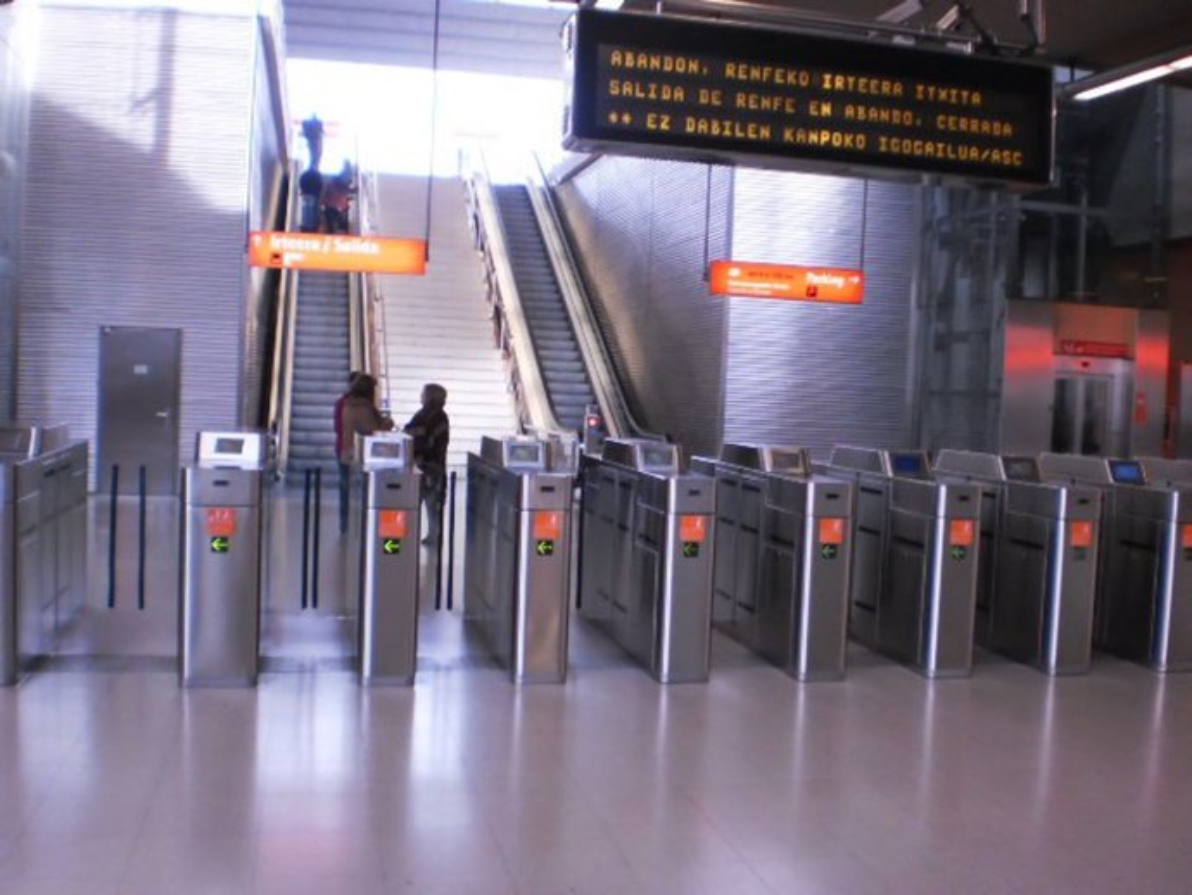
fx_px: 1240
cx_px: 596
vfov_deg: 39.7
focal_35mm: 36
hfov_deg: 51.3
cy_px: 448
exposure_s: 1/100
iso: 400
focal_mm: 6.3
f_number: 3.1
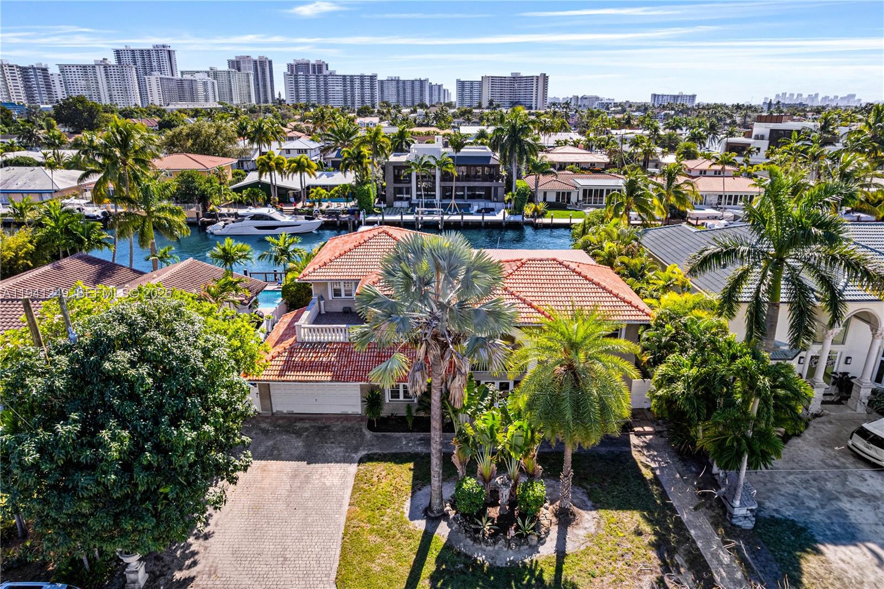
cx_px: 442
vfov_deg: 57.2
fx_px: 540
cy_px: 294
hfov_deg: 78.6
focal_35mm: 22
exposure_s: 1/1000
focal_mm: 8.38
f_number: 2.8
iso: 100
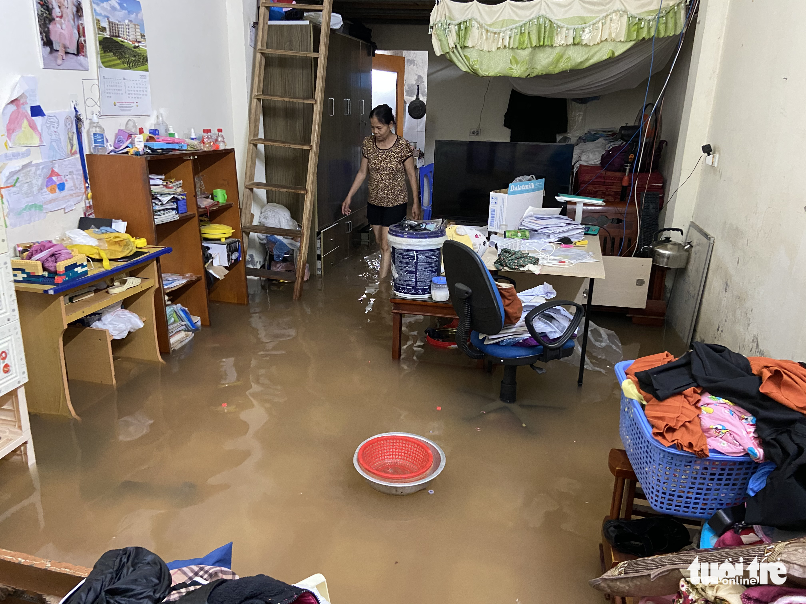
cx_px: 403
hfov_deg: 67.3
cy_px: 302
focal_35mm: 26
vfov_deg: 53.1
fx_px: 605
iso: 500
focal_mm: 4.25
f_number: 1.8
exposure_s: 1/25
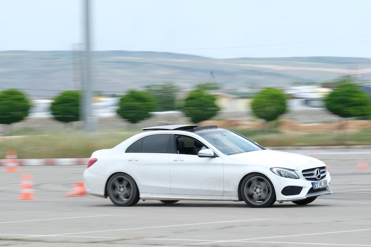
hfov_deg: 9.8
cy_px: 124
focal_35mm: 210
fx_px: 2163
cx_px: 186
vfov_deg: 6.5
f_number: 14
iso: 500
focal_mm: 140
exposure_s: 1/80
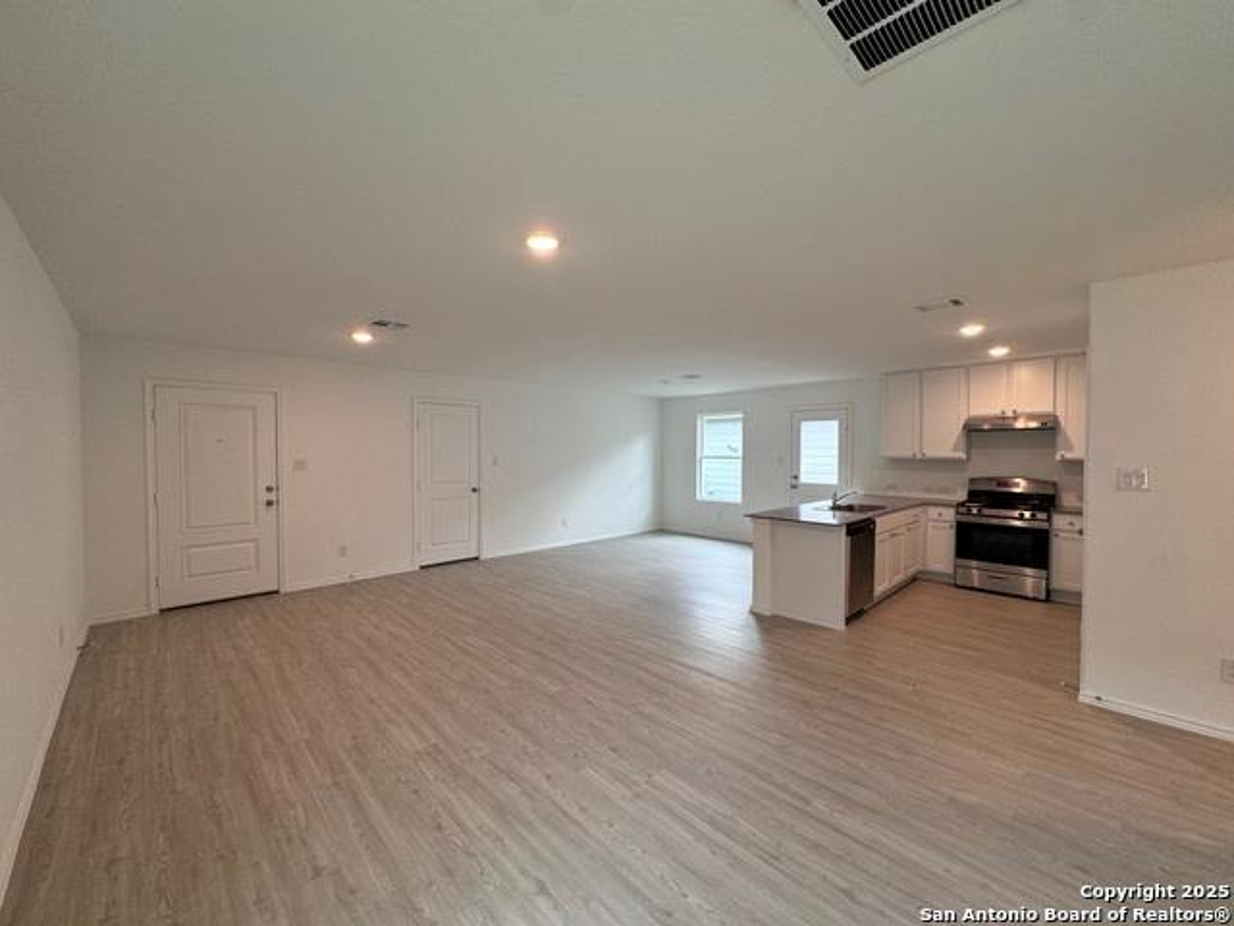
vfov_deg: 85.7
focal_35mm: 14
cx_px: 617
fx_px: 499
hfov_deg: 102.1
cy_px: 463
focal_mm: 2.22
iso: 160
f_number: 2.2
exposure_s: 1/120
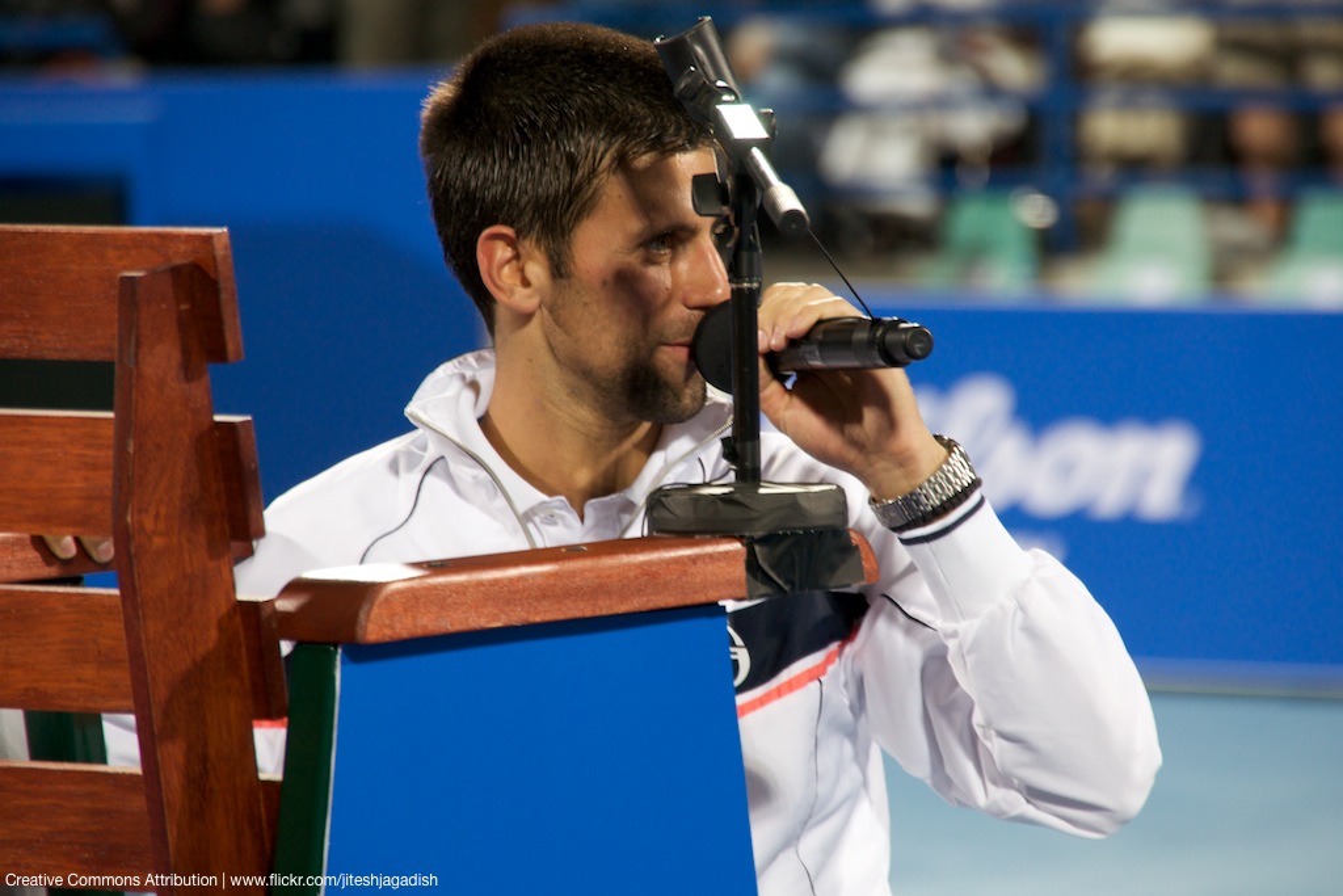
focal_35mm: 300
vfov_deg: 4.6
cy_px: 448
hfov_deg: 6.9
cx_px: 672
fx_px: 11192
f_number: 6.3
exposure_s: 1/60
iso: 400
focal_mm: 200
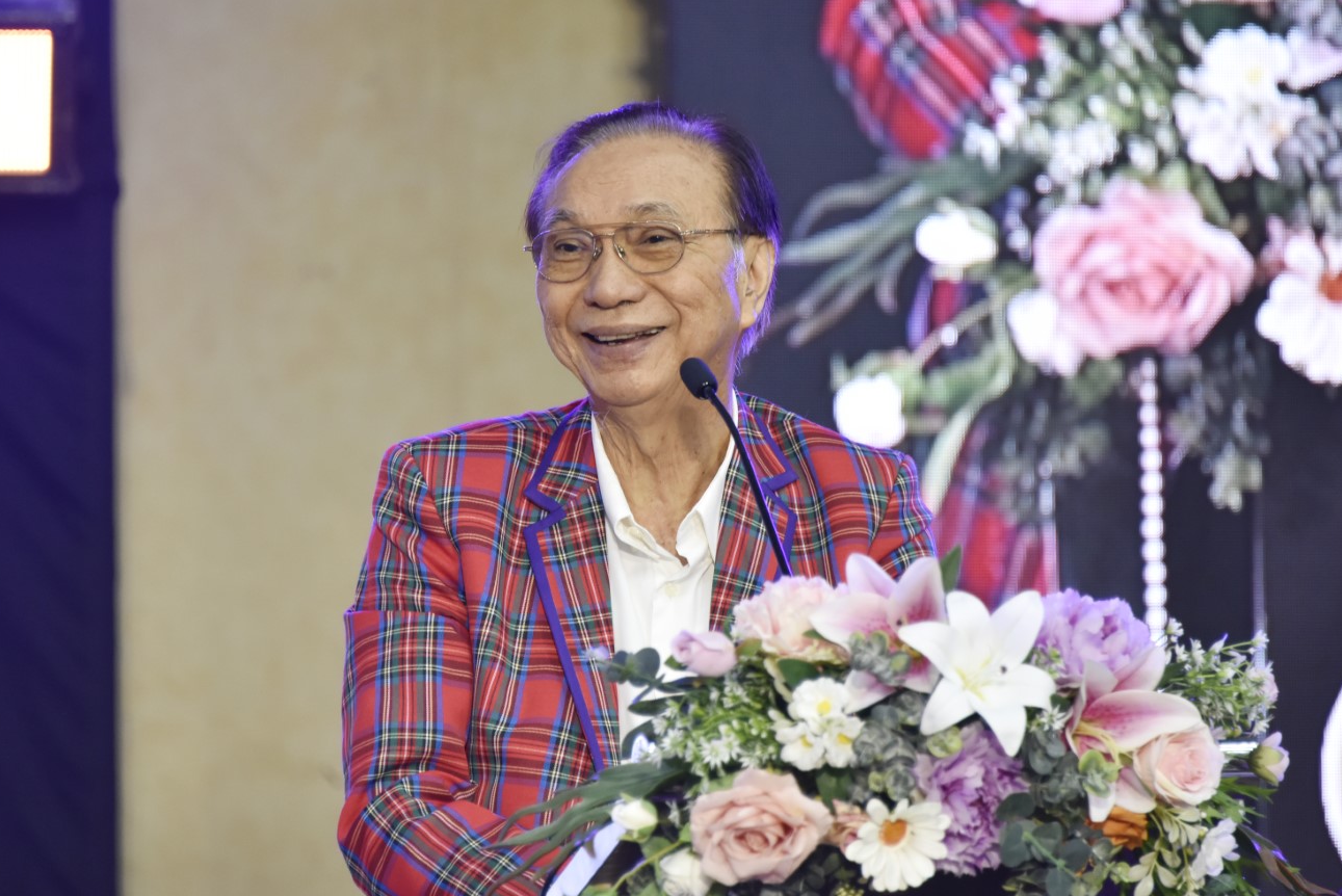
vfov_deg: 3.7
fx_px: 14022
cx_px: 609
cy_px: 426
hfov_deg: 5.5
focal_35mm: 376
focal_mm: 300
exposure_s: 1/40
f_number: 5.6
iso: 1250
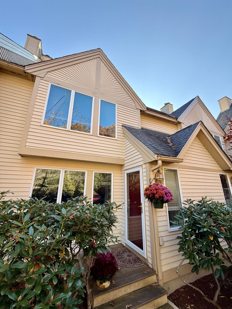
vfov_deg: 102.1
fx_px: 125
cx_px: 116
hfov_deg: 85.7
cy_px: 154
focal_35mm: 14
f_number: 2.2
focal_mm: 2.22
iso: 50
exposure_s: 1/201
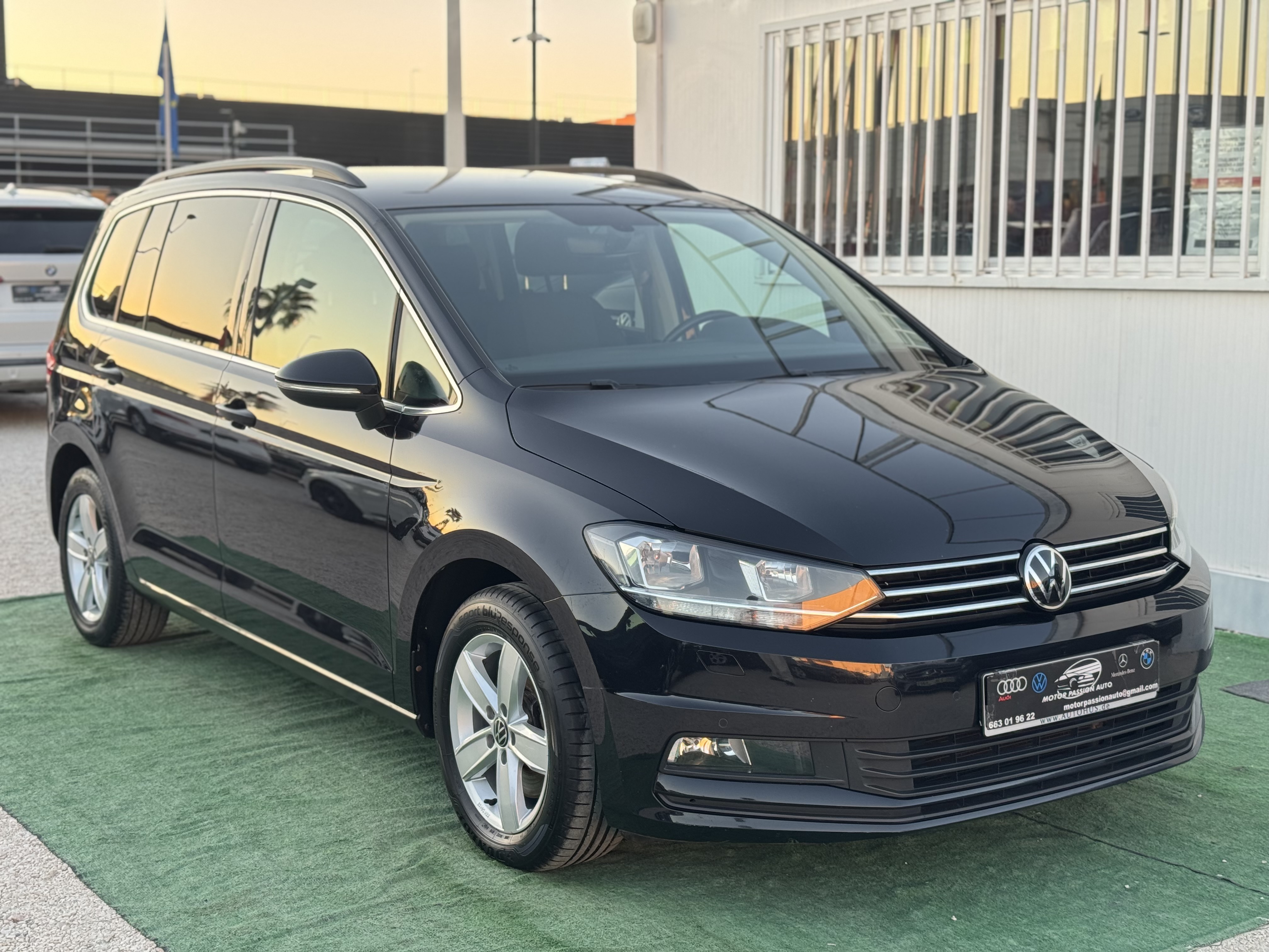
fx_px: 1760
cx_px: 634
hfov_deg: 39.7
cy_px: 476
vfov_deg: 30.3
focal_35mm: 48
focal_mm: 6.76
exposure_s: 1/103
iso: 100
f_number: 1.78
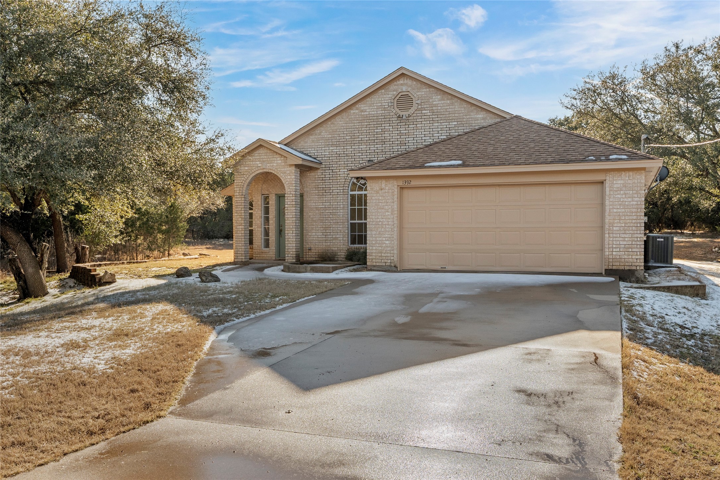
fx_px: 680
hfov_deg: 55.8
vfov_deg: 38.9
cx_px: 360
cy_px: 240
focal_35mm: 34
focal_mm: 23
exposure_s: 1/60
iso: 320
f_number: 9
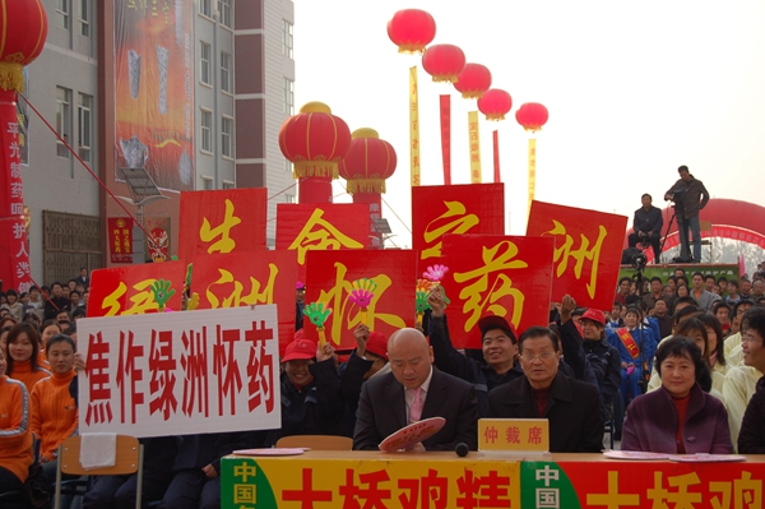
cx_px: 382
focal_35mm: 69
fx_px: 1465
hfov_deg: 29.3
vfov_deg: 19.7
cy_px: 254
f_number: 5.6
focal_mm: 46
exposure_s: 1/500
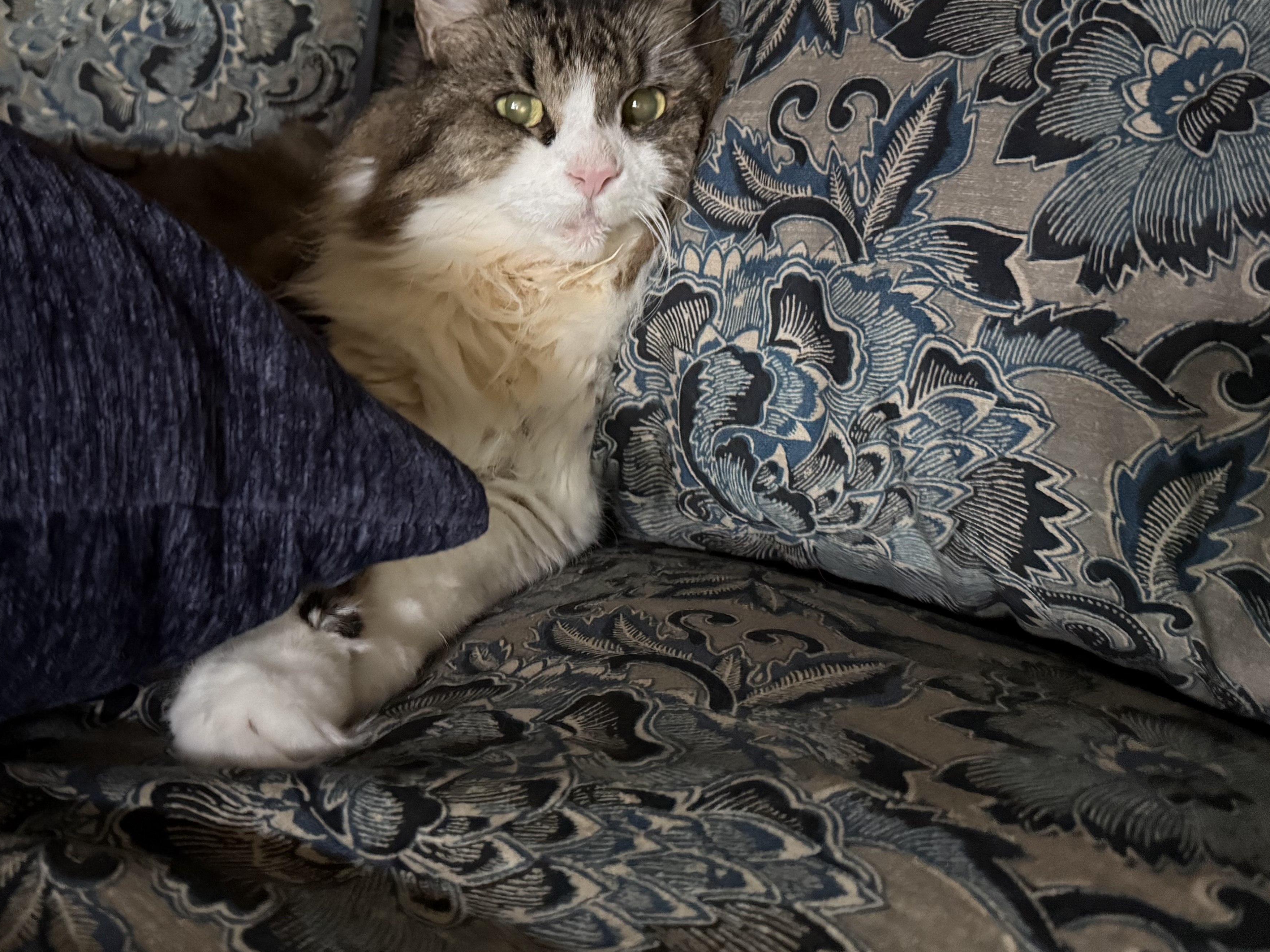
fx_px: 1431
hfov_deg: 47.4
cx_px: 479
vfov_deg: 36.3
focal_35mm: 39
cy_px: 291
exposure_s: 1/24
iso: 1600
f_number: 1.78
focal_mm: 6.76
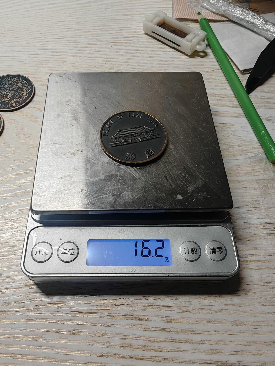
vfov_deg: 67.3
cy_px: 183
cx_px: 138
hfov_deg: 53.1
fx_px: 275
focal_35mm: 26
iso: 160
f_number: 2
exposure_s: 1/50
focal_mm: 1.82
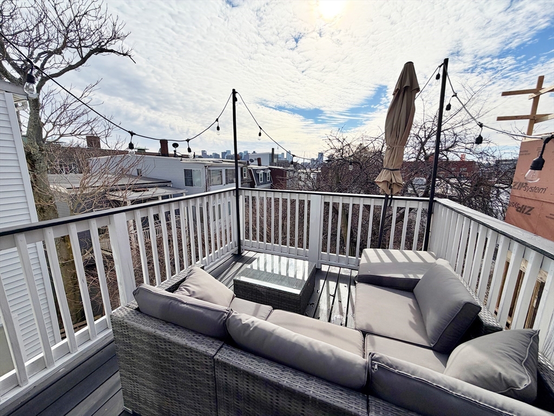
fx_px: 224
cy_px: 208
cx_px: 277
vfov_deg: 85.7
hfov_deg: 102.1
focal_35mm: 14
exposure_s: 1/3289
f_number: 2.2
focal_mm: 2.22
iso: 25
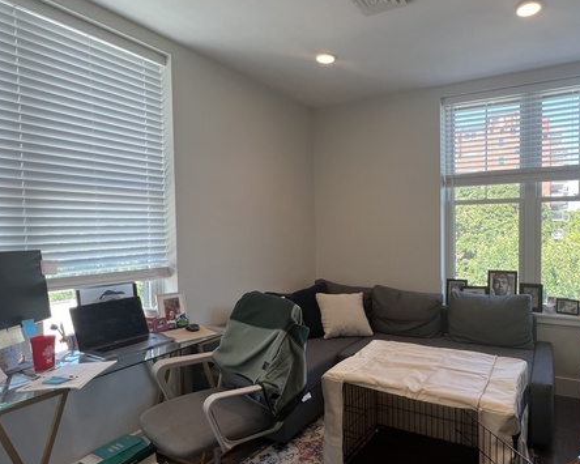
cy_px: 245
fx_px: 343
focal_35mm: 20
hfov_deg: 77.9
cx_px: 385
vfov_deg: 68.0
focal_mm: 1.57
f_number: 1.8
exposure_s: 1/120
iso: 80
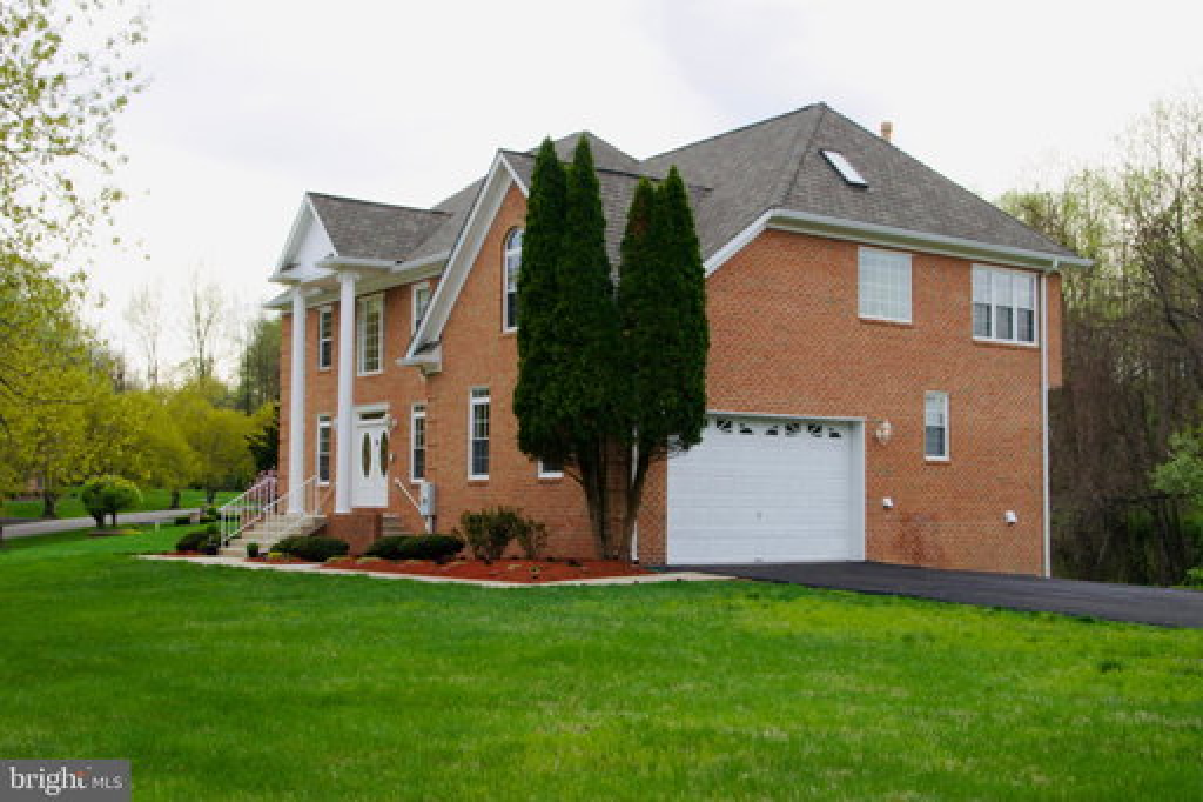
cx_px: 602
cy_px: 401
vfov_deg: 30.8
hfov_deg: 45.0
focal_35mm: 44
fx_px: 1453
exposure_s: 1/125
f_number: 14
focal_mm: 29
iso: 560
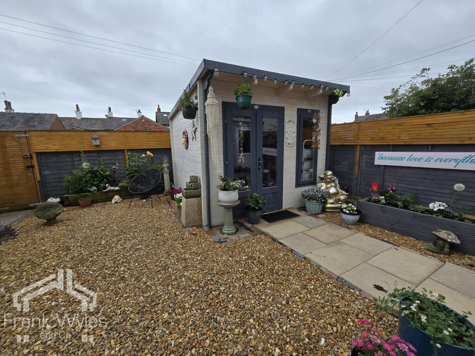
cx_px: 238
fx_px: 178
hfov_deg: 106.2
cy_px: 178
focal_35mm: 13
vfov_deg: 89.9
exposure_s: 1/1129
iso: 50
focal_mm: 2.2
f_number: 2.2
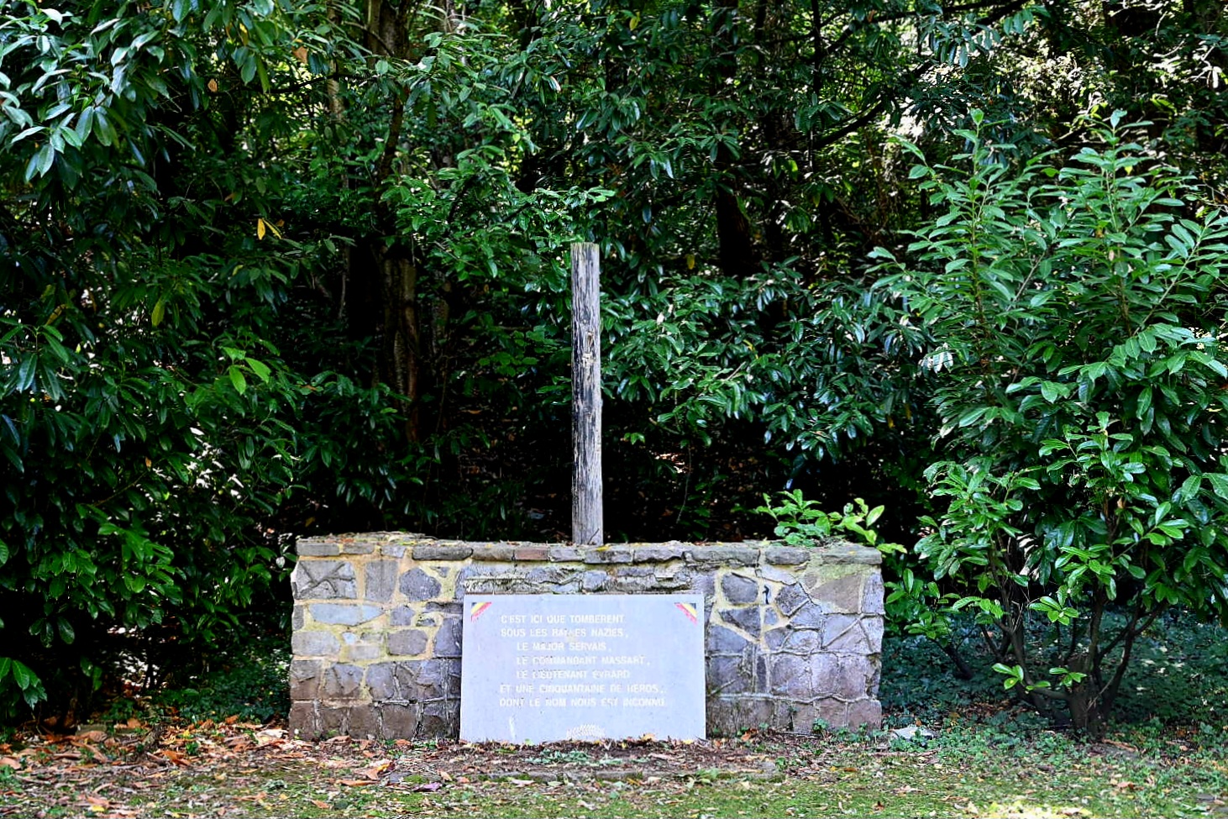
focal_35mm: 48
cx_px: 614
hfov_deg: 41.1
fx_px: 1637
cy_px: 410
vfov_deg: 28.1
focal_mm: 48
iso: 320
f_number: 4
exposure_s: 1/15
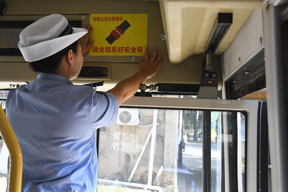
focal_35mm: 47
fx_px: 376
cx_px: 120
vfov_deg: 28.6
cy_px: 89
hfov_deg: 41.8
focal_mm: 27
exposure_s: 1/2500
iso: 4000
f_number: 5
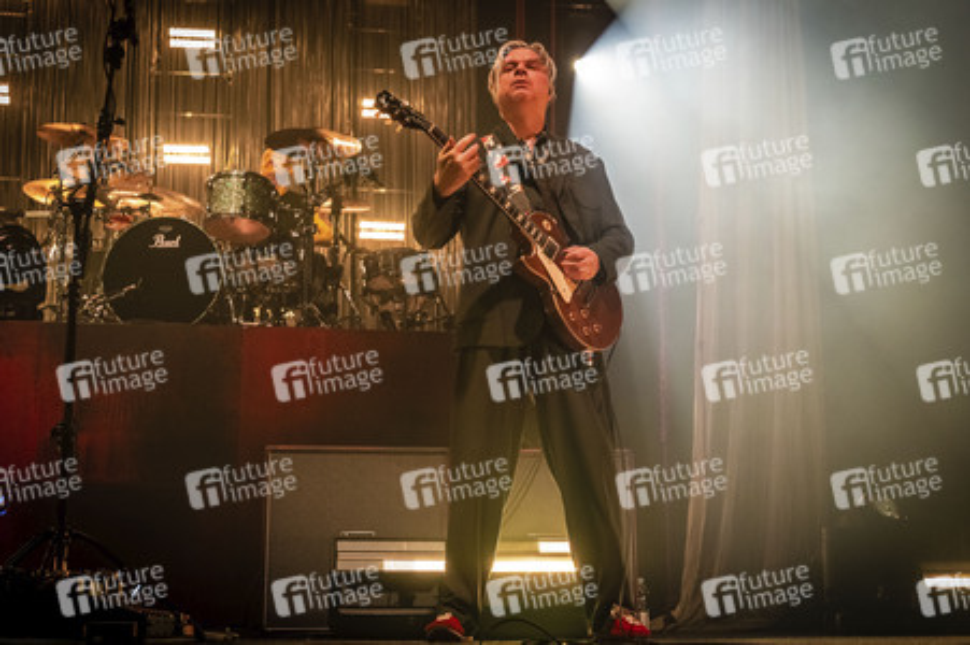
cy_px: 322
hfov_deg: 41.1
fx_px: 1292
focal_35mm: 48
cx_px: 485
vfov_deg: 28.0
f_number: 4
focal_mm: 48
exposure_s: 1/320
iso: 2500
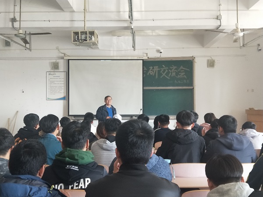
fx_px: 190
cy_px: 98
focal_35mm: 25
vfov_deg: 54.9
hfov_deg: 69.4
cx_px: 132
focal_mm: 4.27
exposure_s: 1/33
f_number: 1.7
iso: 177
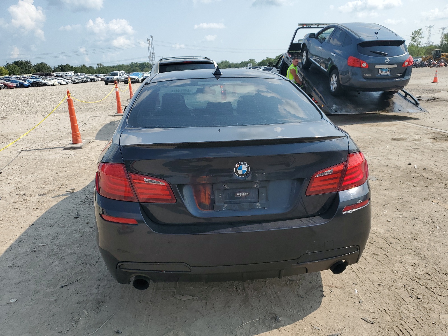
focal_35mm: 26
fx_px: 336
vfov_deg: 53.1
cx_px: 224
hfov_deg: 67.3
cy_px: 168
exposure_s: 1/3333
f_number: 1.5
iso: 50
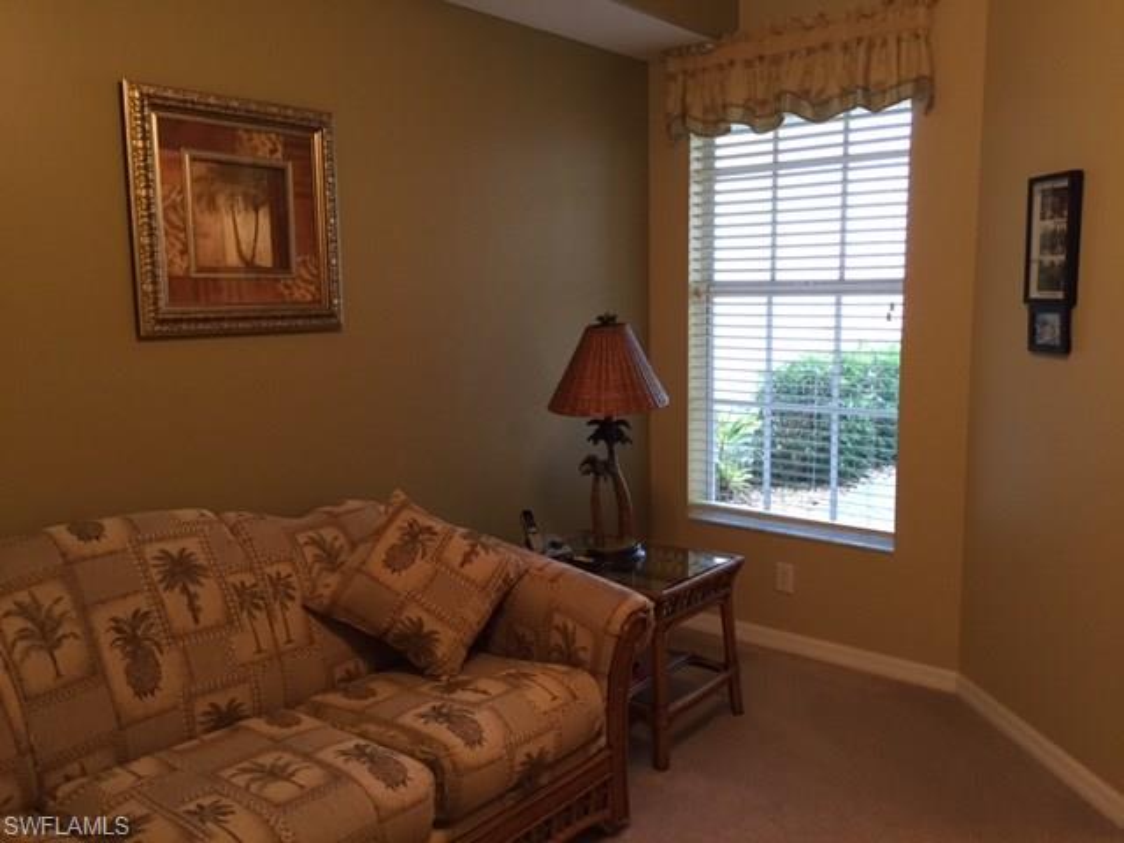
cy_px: 422
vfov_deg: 48.2
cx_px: 562
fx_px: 942
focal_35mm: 29
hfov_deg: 61.7
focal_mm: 4.15
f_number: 2.2
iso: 125
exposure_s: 1/30
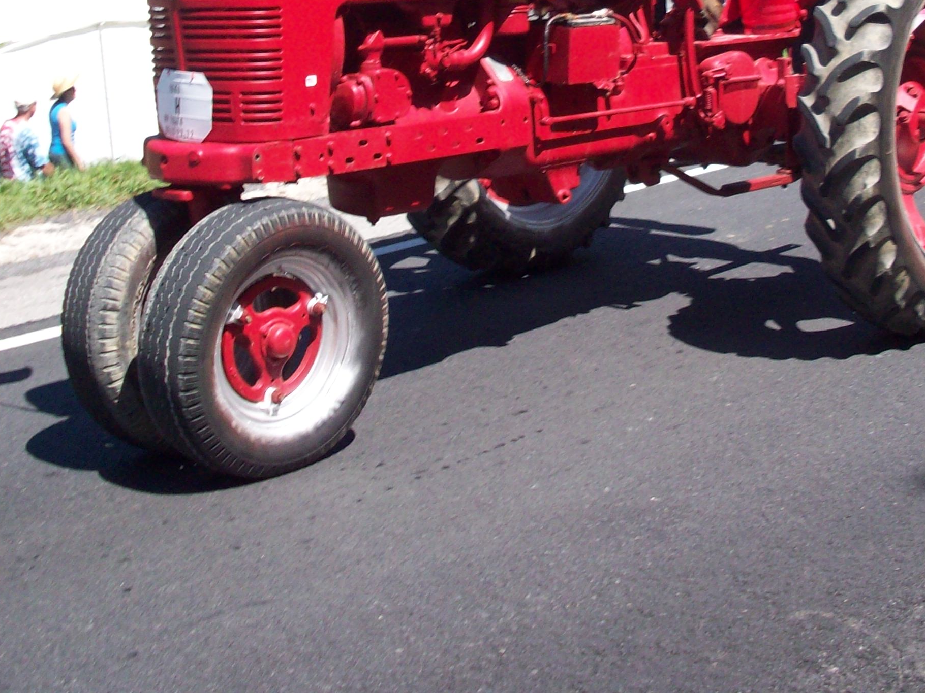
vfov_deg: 21.5
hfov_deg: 28.9
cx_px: 529
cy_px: 78
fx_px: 1790
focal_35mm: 67
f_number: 5.6
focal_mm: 6.2
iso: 80
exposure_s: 1/212
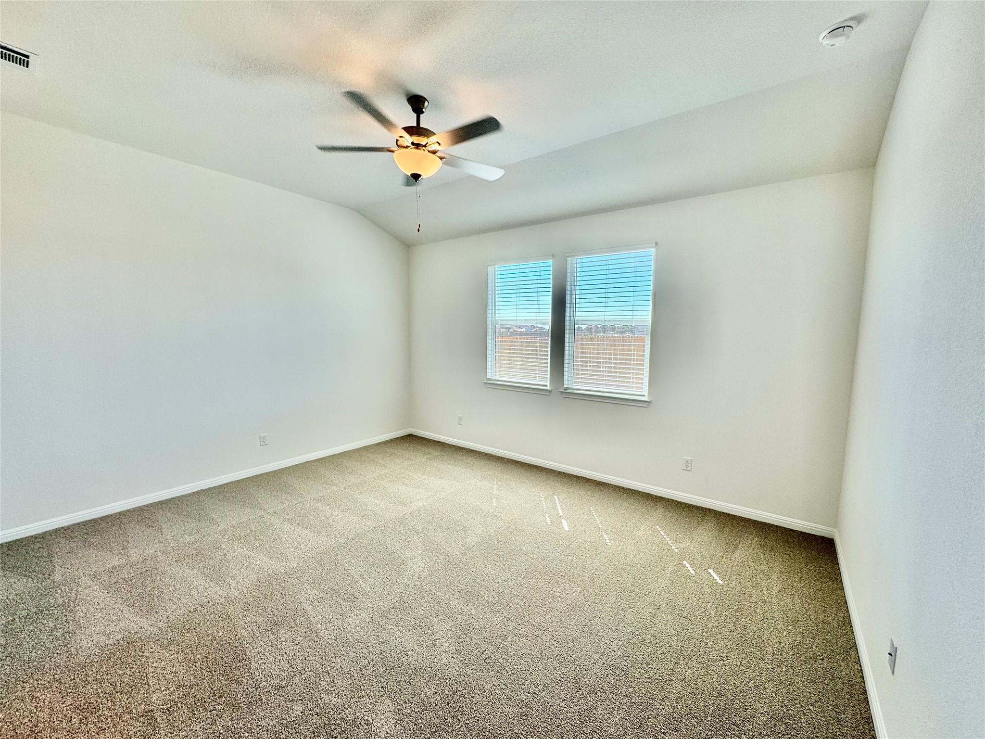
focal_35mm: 14
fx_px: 398
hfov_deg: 102.1
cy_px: 370
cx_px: 492
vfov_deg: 85.7
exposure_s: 1/155
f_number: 2.2
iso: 40
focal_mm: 2.22
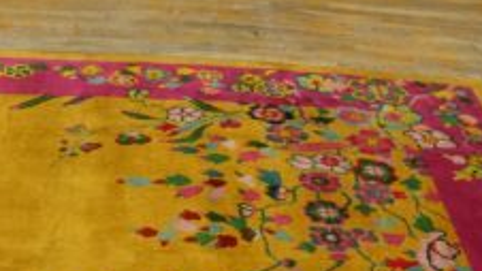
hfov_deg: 28.2
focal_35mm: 75
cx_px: 209
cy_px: 385
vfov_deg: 15.1
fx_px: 958
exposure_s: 1/160
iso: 2000
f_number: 4
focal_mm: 18
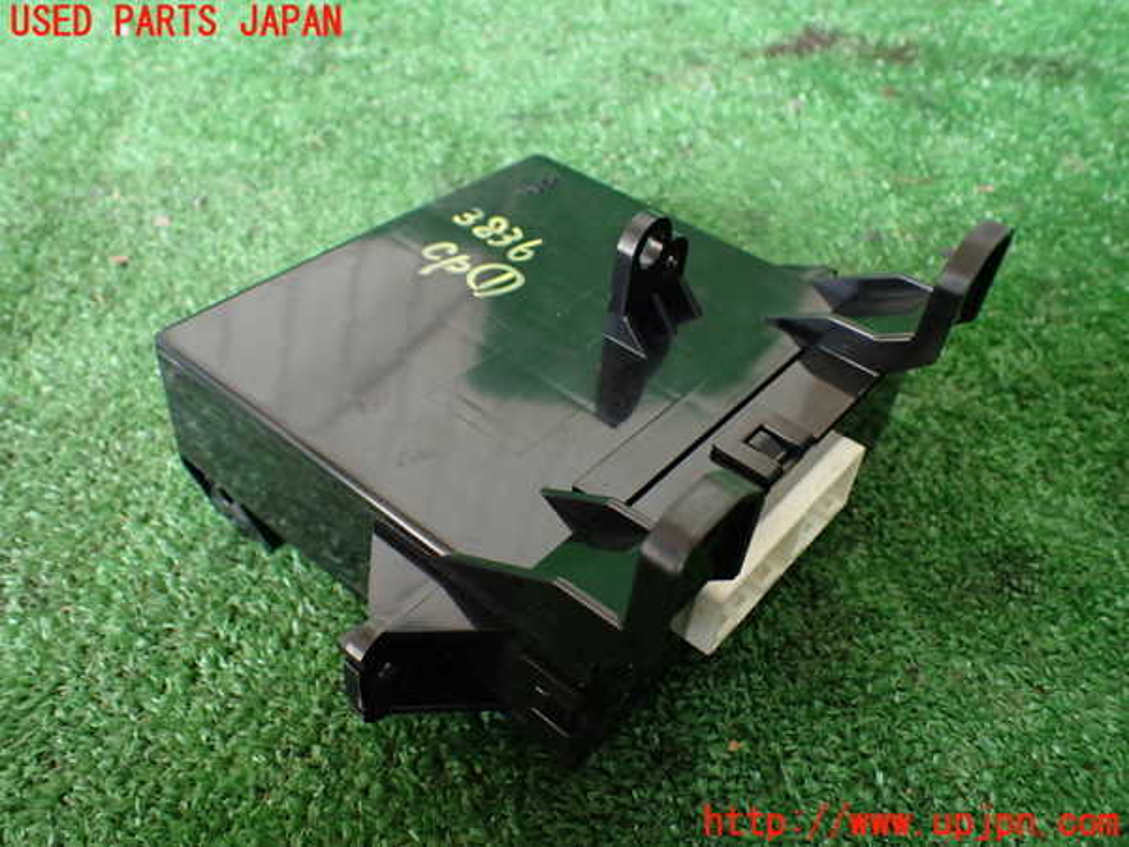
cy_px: 424
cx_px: 564
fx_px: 978
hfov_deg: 60.0
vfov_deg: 46.8
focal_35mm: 30
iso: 500
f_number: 2.3
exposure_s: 1/125
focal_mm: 5.4
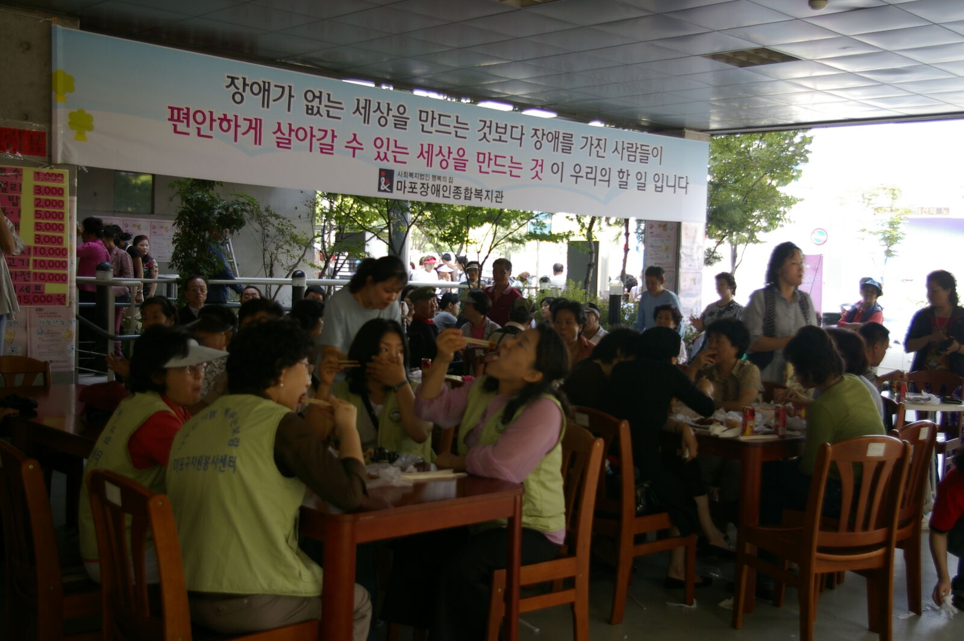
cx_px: 482
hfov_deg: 46.4
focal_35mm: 42
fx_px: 1124
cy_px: 320
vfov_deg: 31.8
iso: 200
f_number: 4
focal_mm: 28
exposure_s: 1/80
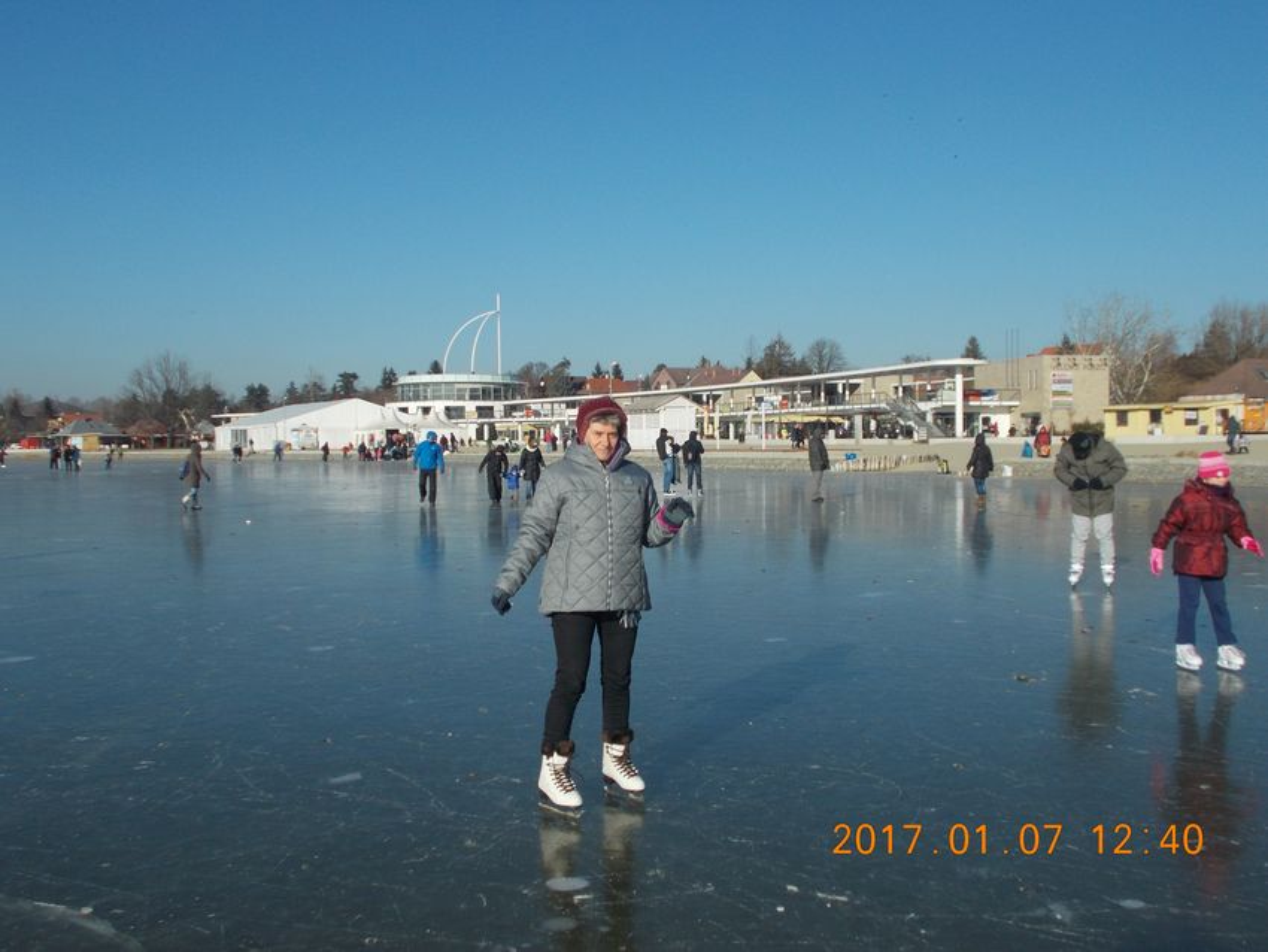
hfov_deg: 47.9
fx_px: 1429
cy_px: 476
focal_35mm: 39
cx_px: 634
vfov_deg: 36.8
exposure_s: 1/200
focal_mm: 6.9
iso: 80
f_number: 9.8
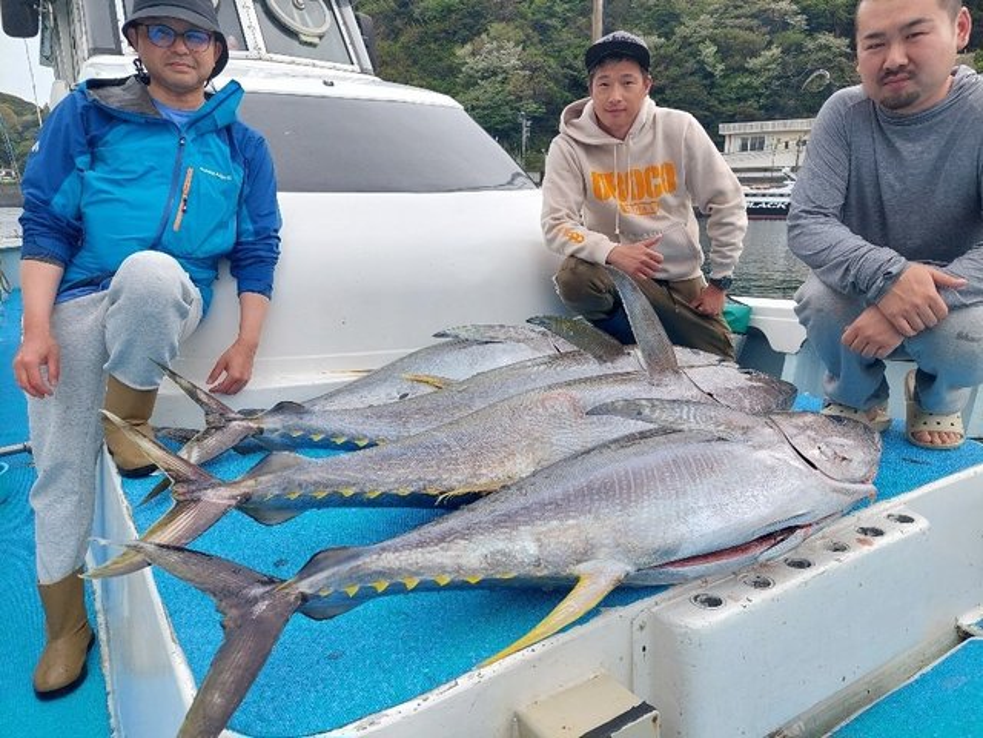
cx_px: 492
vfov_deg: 56.8
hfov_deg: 71.6
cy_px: 369
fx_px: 682
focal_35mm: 24
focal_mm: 5.23
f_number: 1.8
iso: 40
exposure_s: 1/526
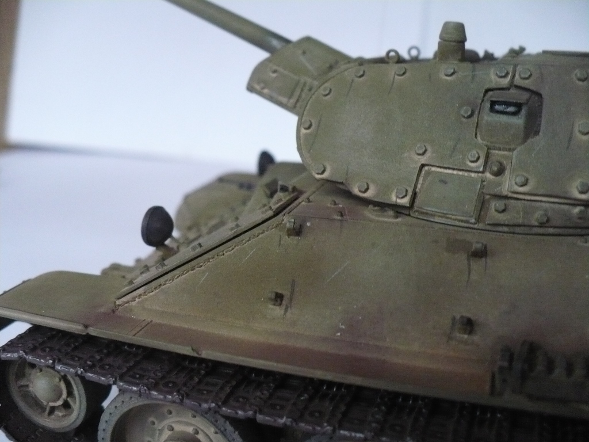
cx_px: 294
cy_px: 221
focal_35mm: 37
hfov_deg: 50.1
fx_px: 630
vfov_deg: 38.7
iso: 400
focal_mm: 6.1
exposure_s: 1/15
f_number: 2.8
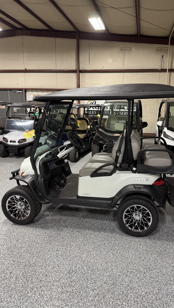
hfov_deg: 42.6
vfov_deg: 69.8
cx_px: 109
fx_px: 221
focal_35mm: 27
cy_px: 150
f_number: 1.78
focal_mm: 6.76
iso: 200
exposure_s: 1/60
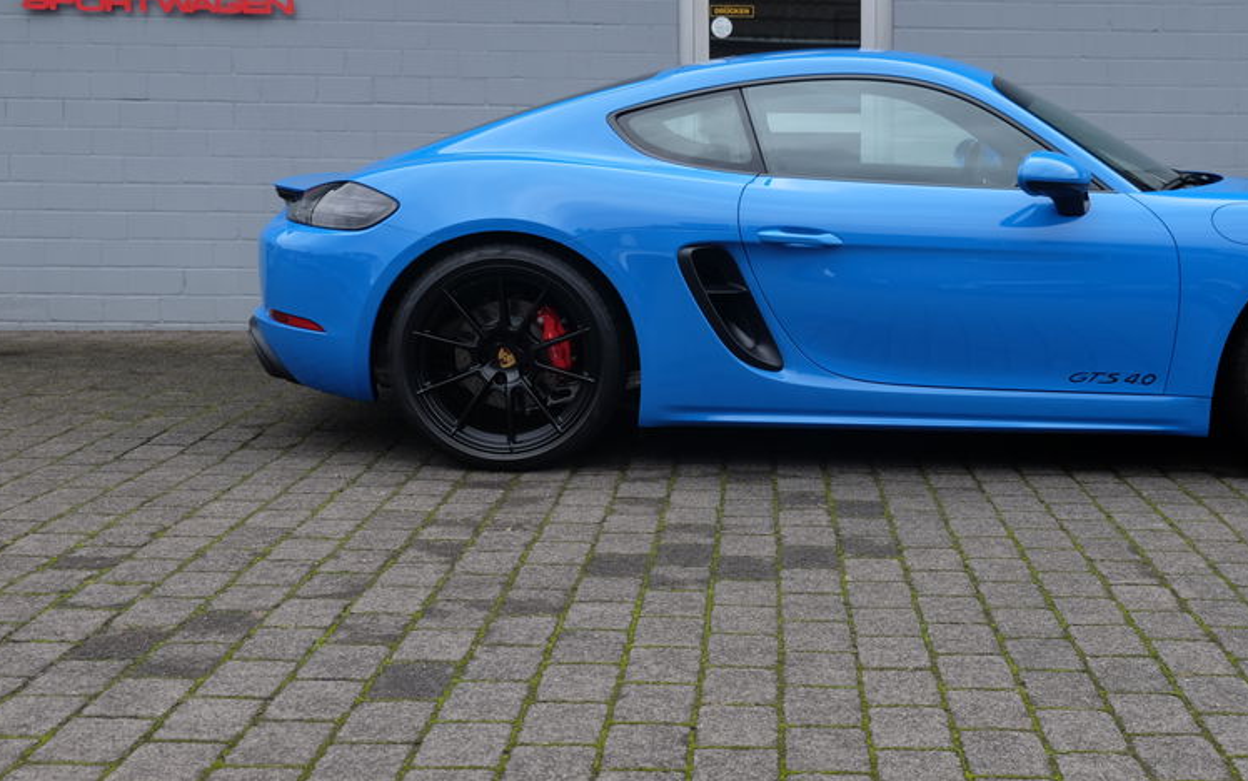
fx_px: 1565
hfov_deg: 42.9
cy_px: 352
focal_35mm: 46
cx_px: 831
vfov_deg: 28.0
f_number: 3.6
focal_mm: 22.3
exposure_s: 1/140
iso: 200
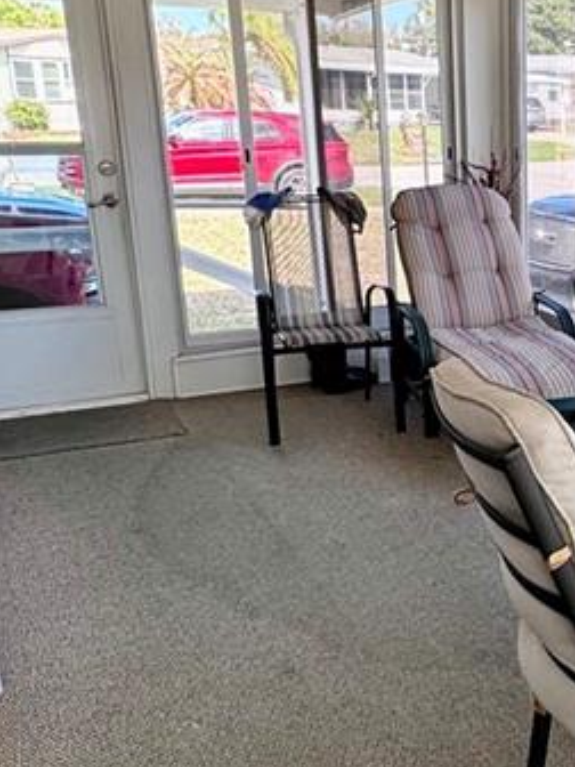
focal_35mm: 50
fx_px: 1107
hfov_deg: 25.9
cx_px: 696
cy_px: 436
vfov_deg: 38.1
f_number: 2.2
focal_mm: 2.22
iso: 40
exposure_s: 1/103
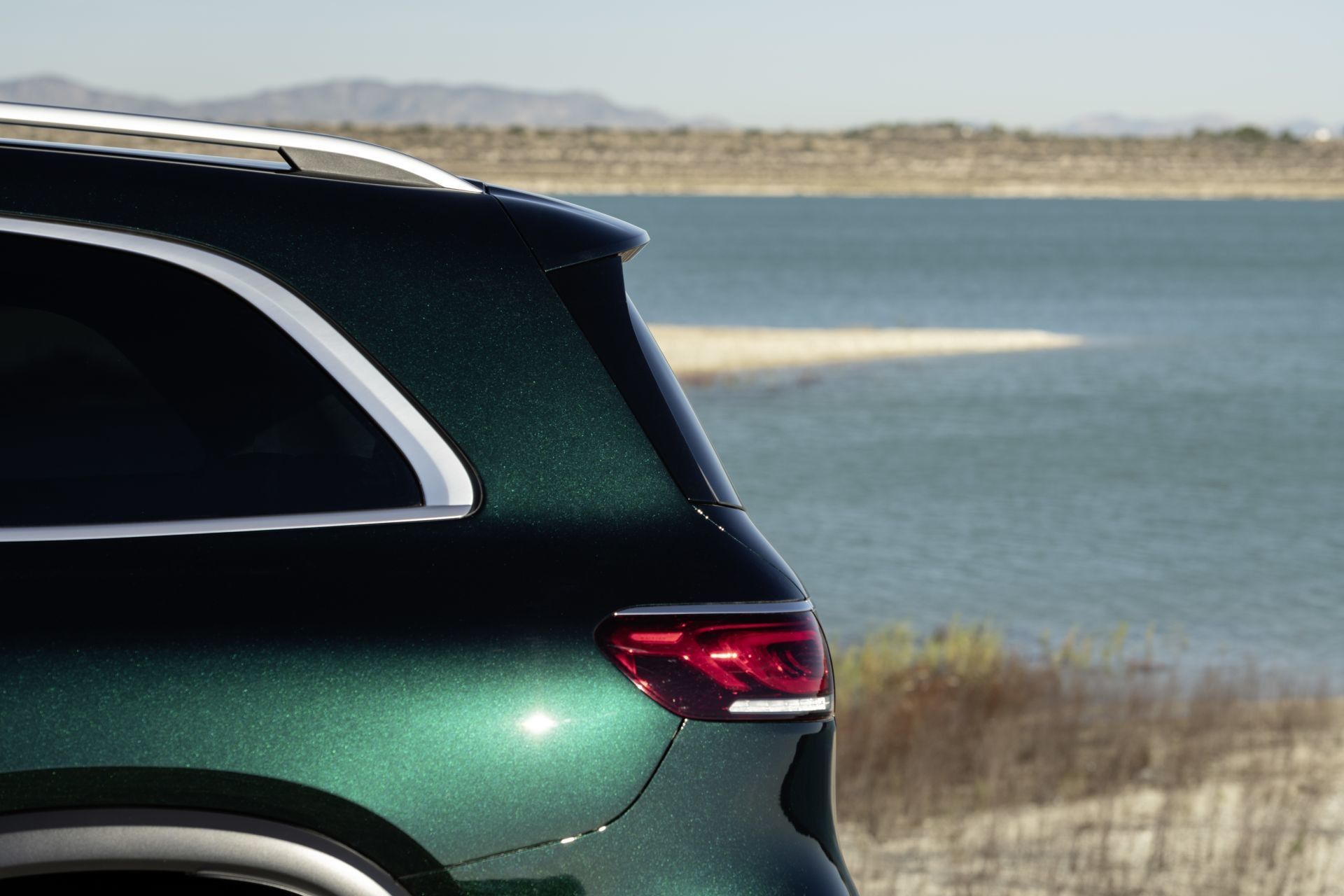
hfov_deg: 20.0
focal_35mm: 102
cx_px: 672
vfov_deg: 13.4
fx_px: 3808
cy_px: 448
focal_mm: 102
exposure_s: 1/640
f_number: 5.6
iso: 100
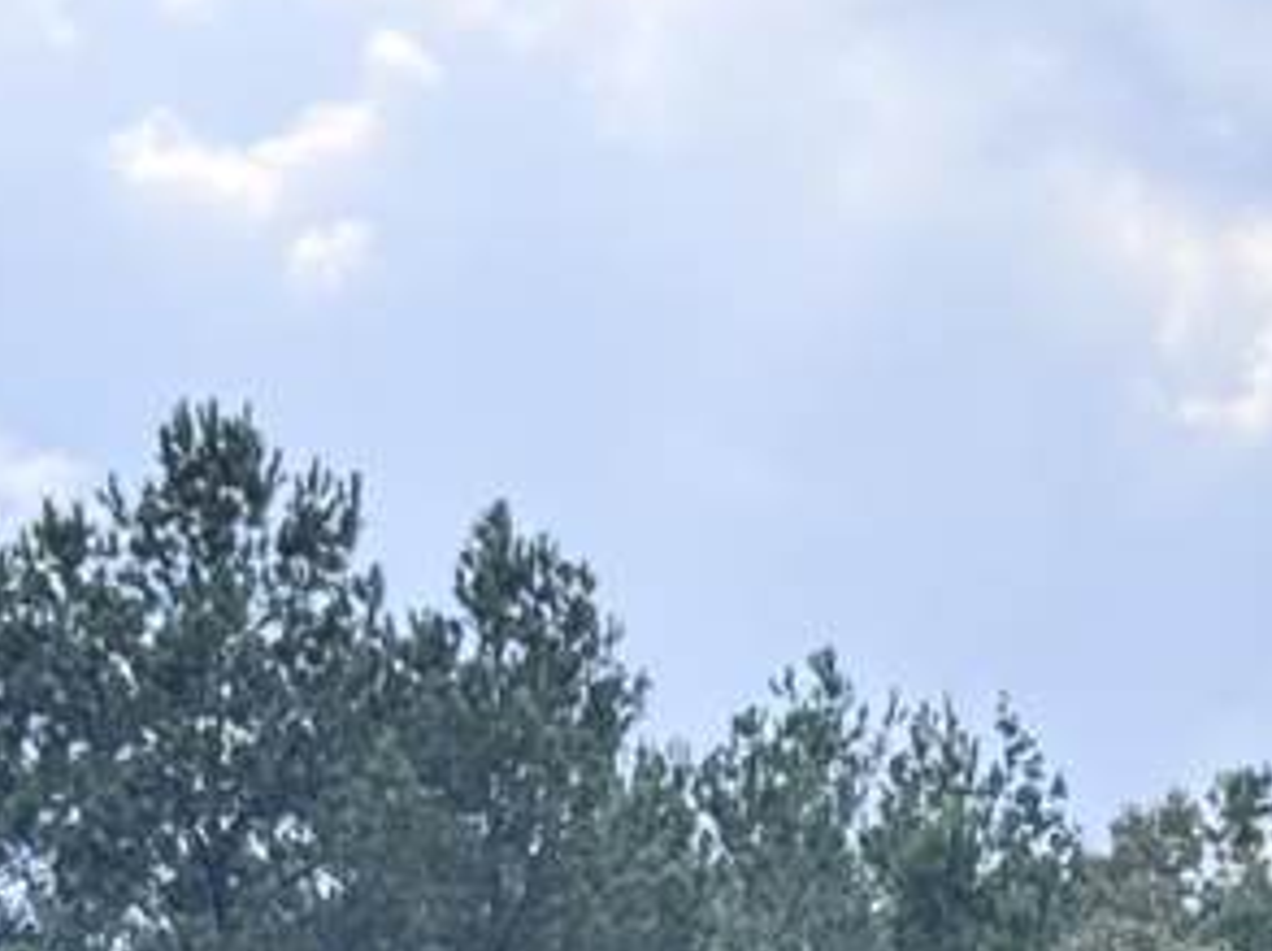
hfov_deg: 9.4
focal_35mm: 210
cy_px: 1628
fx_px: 7707
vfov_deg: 6.9
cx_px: 734
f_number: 1.78
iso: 64
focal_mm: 6.76
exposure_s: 1/1818
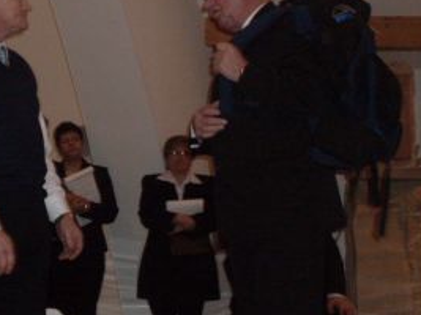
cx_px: 148
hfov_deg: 14.8
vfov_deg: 11.1
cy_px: 72
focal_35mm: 133
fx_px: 1617
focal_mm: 11.7
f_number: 3.7
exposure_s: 1/45
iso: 240
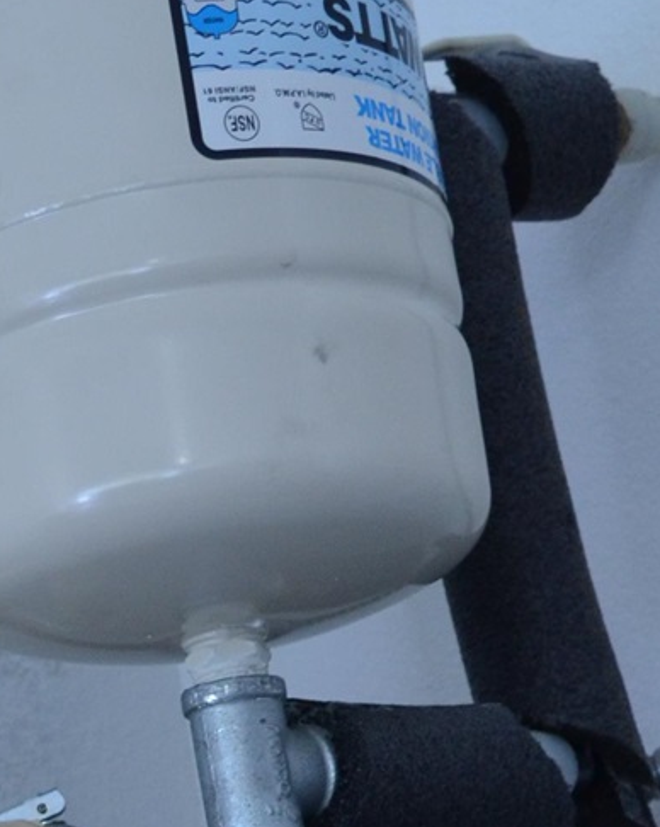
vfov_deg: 14.5
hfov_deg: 12.8
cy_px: 1370
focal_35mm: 120
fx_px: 2934
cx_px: 204
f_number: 4
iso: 640
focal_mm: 18
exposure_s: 1/60
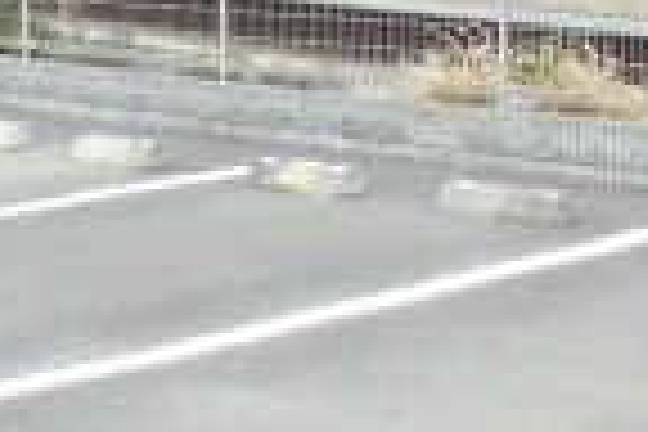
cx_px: -18
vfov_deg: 11.1
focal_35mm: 120
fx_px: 2160
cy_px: -166
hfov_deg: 16.7
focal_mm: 4.6
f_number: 3.5
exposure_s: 1/60
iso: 200
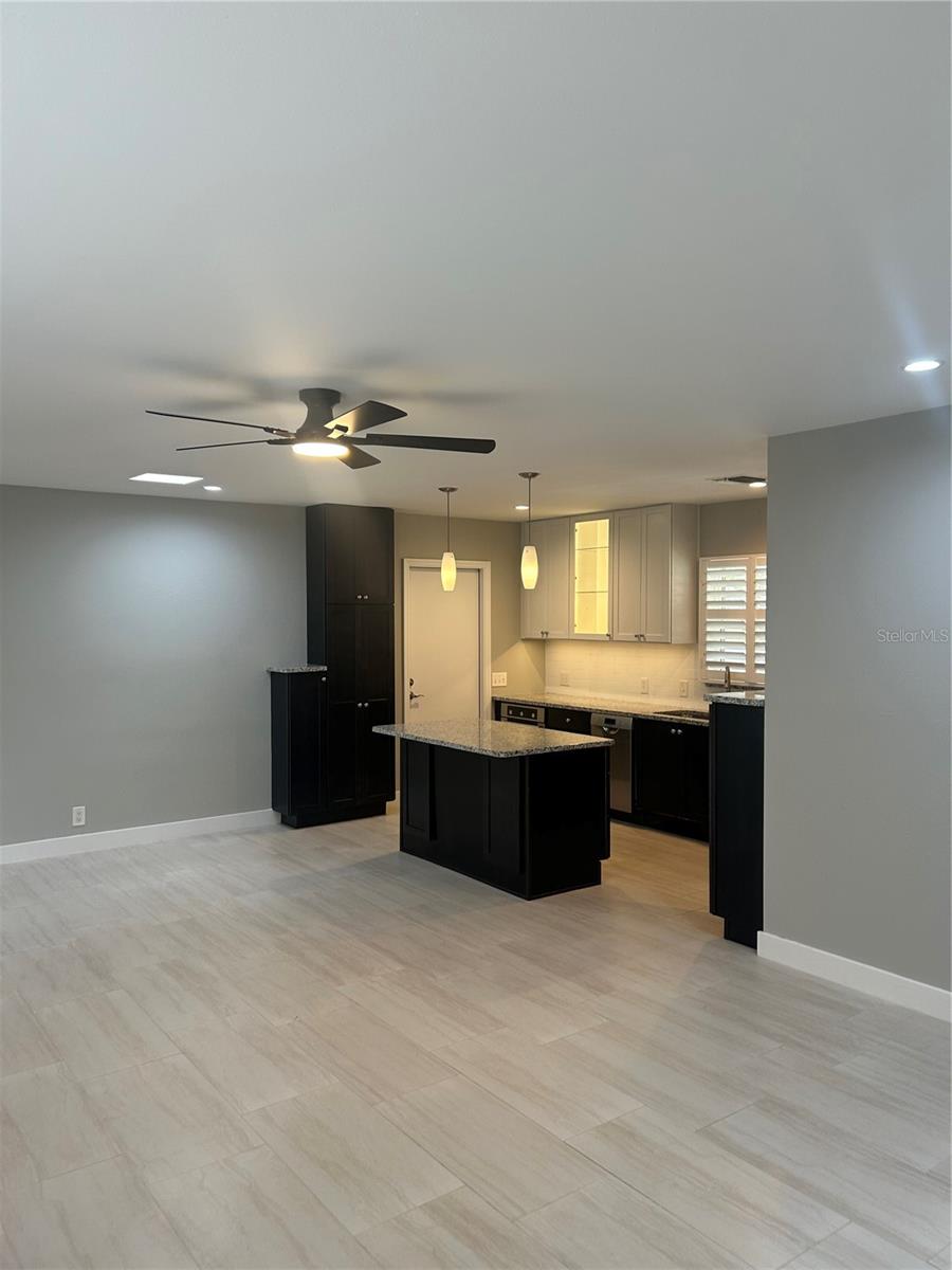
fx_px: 953
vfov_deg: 67.3
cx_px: 476
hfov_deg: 53.1
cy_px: 635
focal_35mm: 26
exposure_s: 1/60
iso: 64
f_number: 1.5
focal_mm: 5.7
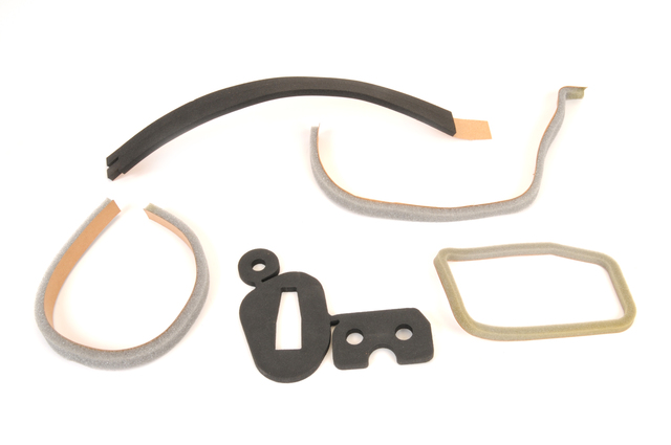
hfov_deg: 49.6
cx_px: 336
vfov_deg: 34.1
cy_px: 222
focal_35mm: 39
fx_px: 726
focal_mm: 26
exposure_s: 1/200
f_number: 22
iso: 200
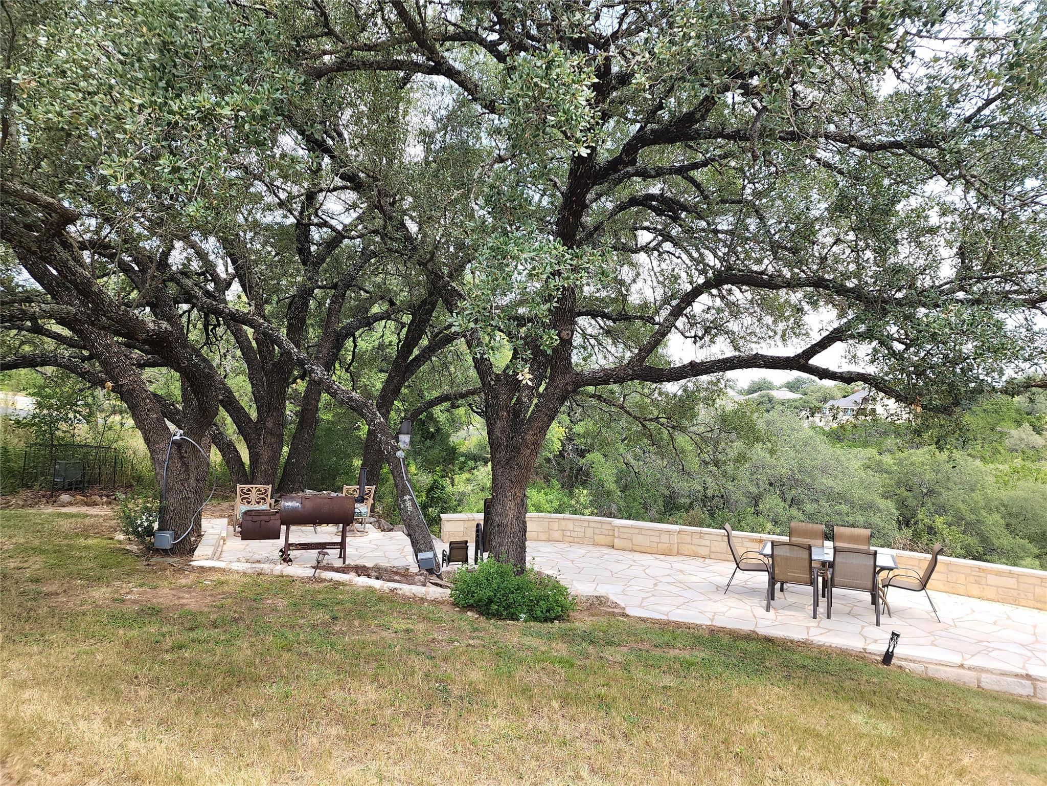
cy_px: 393
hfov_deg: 73.9
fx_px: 696
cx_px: 524
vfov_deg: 58.9
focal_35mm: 23
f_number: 1.8
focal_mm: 6.4
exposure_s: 1/312
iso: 12
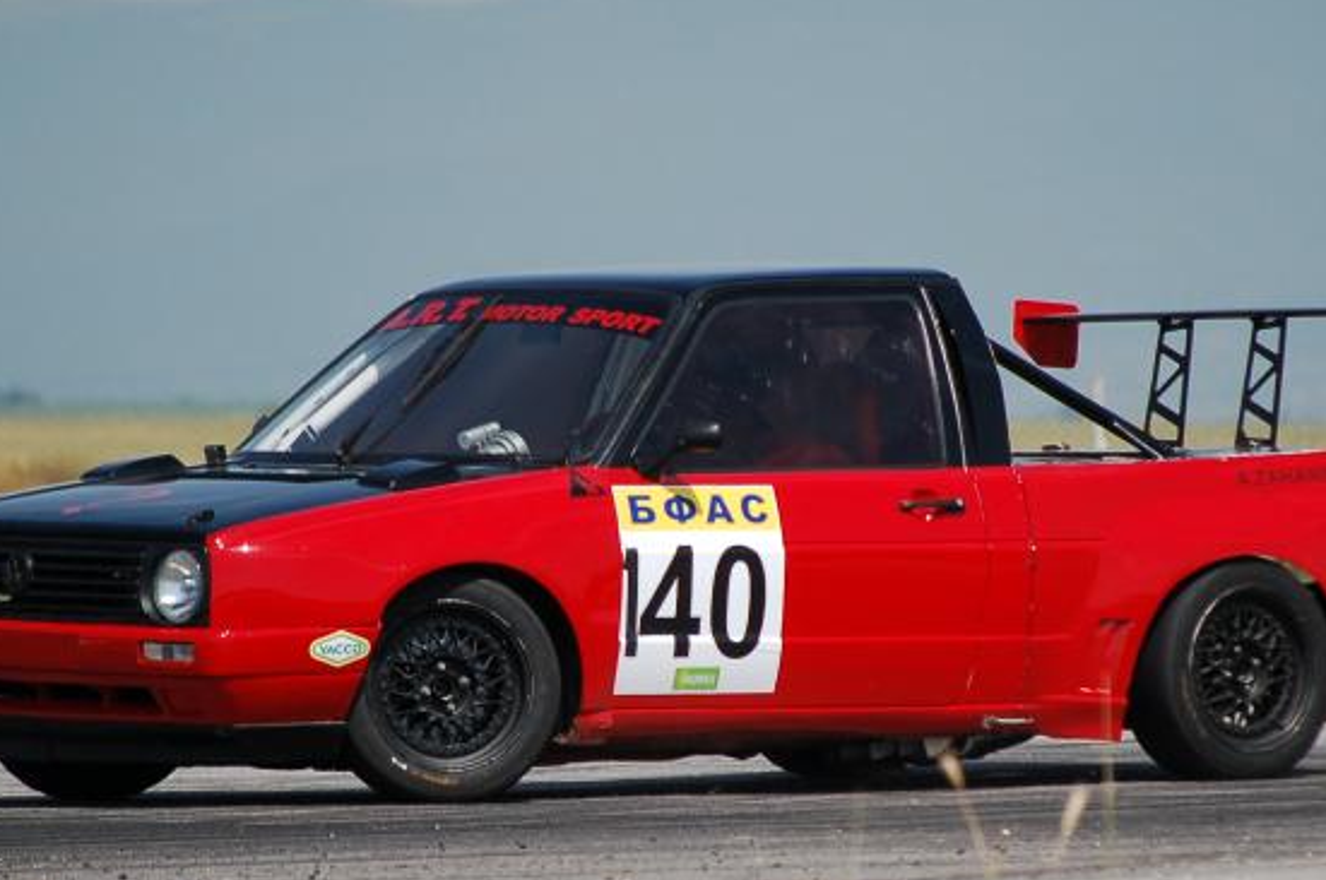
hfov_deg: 3.7
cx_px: 715
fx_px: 20528
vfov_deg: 2.5
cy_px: 571
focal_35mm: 558
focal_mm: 200
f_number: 5.6
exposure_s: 1/1250
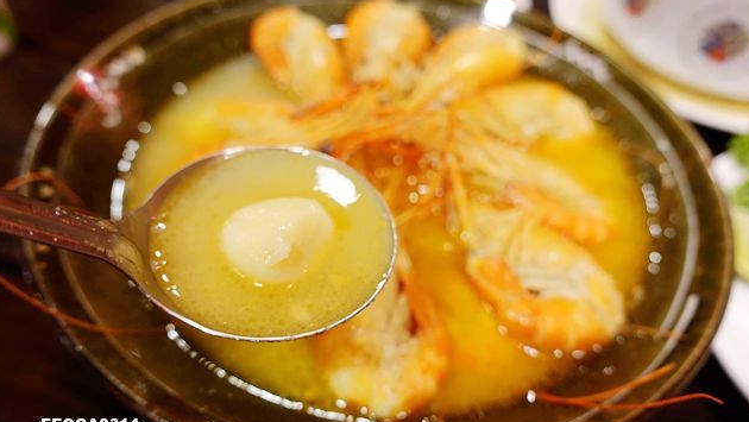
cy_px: 217
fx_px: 536
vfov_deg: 42.9
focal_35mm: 27
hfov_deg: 69.8
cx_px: 382
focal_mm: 9.2
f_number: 2.5
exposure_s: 1/25
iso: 800
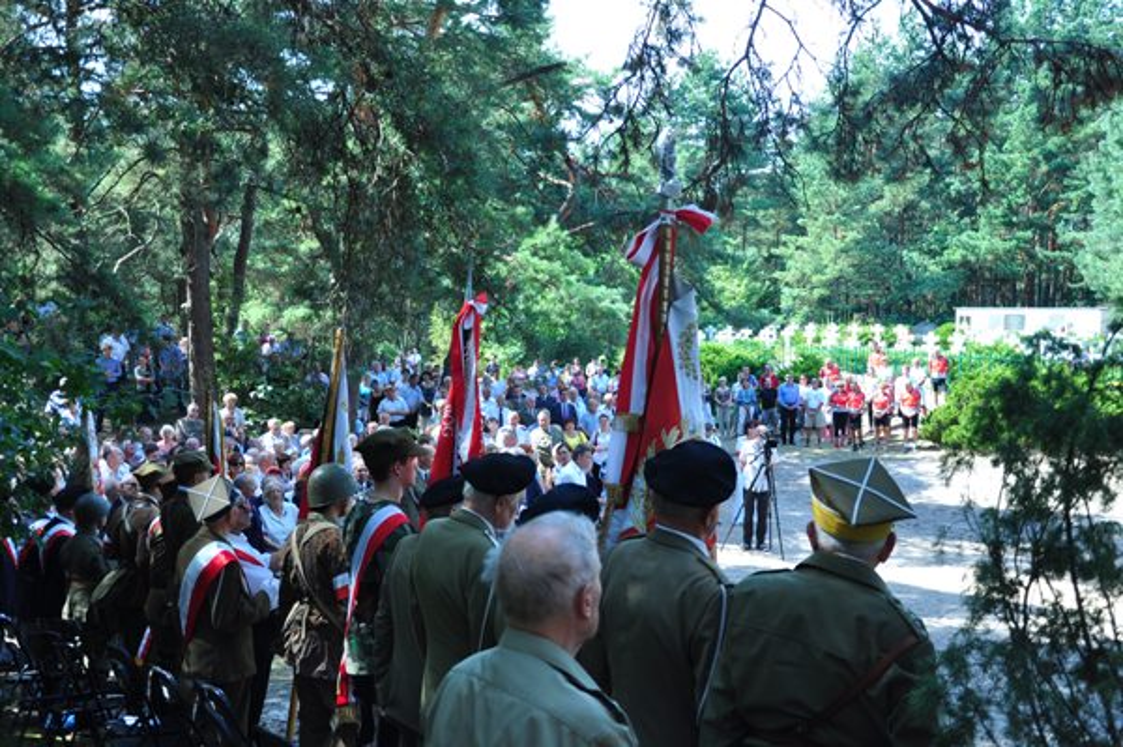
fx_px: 1309
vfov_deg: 31.8
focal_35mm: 42
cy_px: 374
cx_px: 562
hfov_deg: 46.4
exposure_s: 1/125
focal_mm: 28
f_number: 4
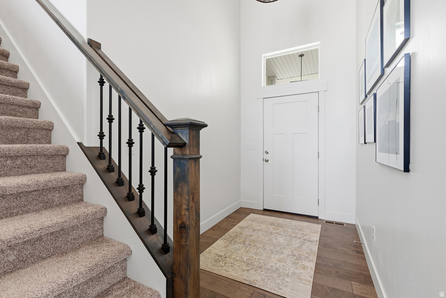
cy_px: 149
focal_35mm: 16
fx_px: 198
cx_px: 223
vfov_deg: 73.8
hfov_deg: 96.7
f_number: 8
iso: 100
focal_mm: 16
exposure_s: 1/40
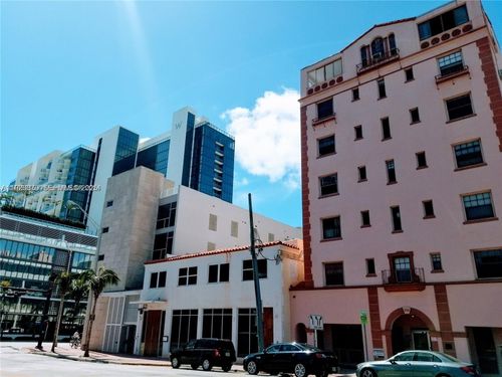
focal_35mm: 26
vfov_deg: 53.1
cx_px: 251
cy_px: 188
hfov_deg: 67.3
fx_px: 377
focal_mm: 4.25
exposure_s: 1/4256
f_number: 1.7
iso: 50
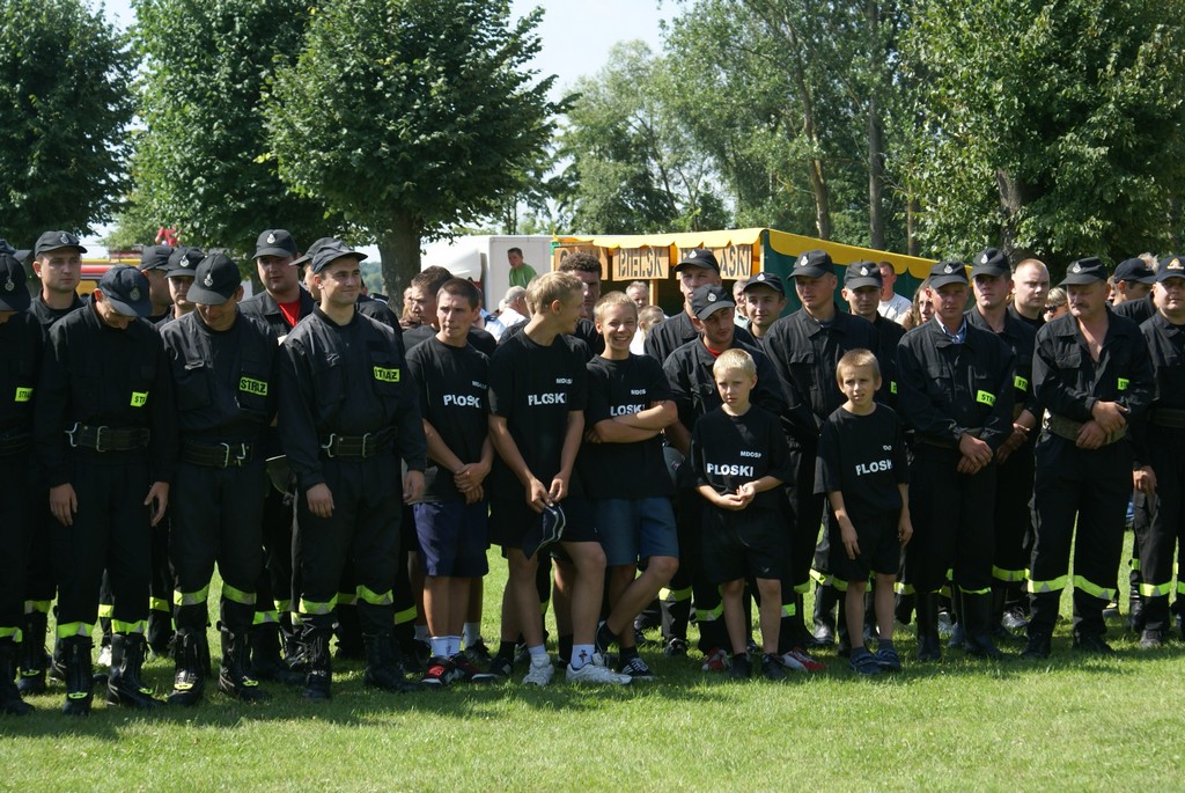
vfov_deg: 13.1
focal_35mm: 105
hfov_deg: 19.4
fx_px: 3460
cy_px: 396
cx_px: 592
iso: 100
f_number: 6.3
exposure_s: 1/160
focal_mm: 70
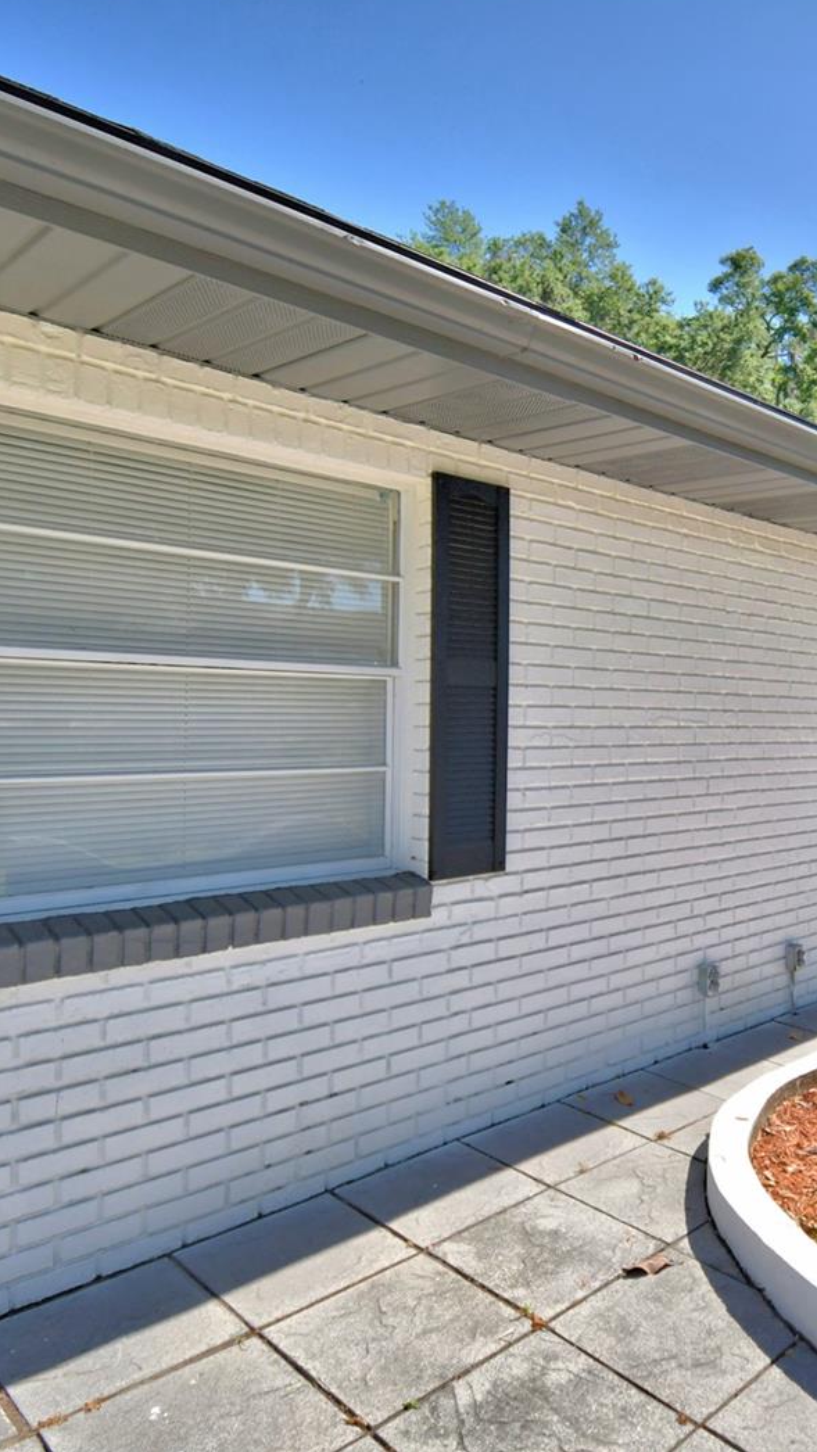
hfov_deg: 45.5
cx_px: 641
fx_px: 924
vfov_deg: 76.3
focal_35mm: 24
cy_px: 721
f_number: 4.5
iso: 100
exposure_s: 1/800
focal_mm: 10
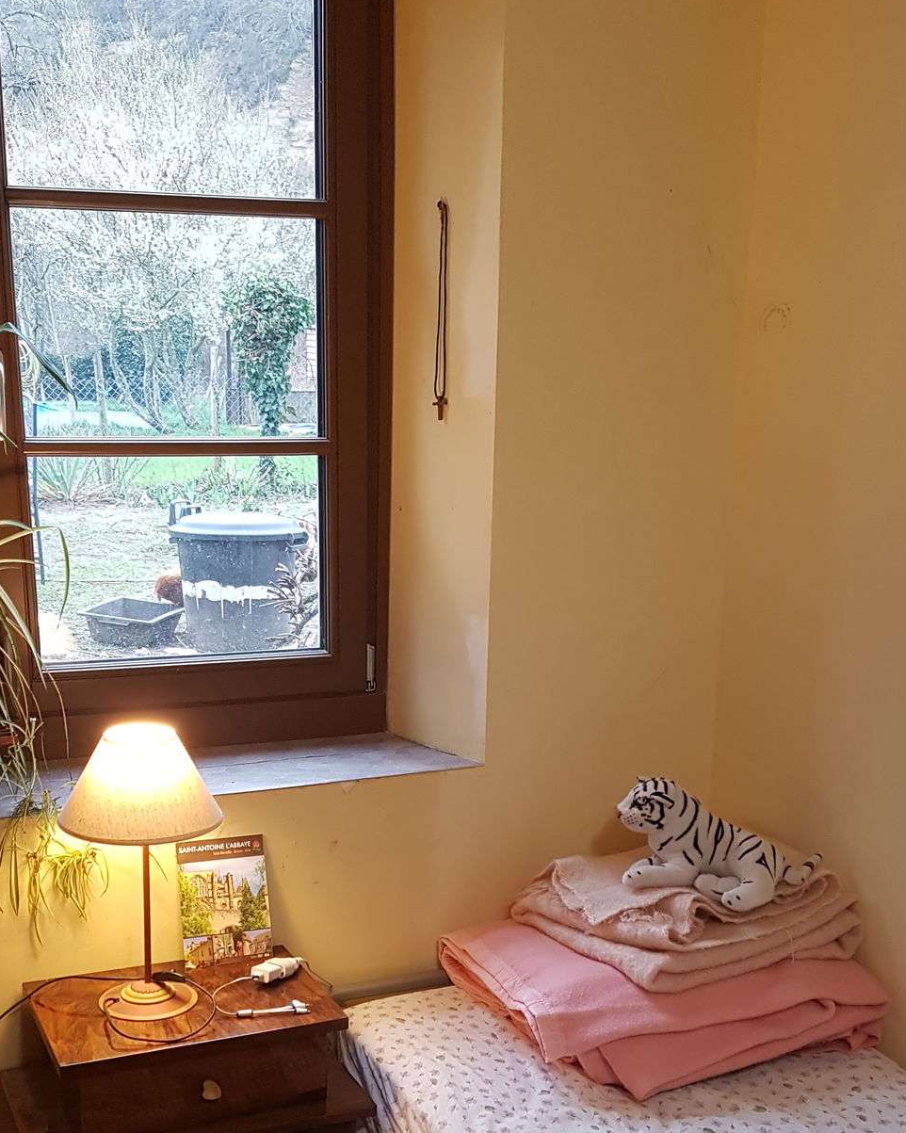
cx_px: 417
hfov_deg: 33.4
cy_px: 751
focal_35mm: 45
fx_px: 1509
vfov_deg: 40.7
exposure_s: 1/50
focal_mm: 4.2
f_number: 1.7
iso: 160
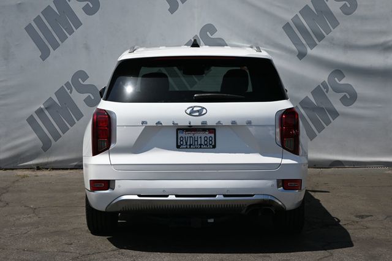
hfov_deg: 31.2
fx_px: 702
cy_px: 130
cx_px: 196
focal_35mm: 64
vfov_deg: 21.1
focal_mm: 43
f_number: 7.1
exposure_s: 1/320
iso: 100
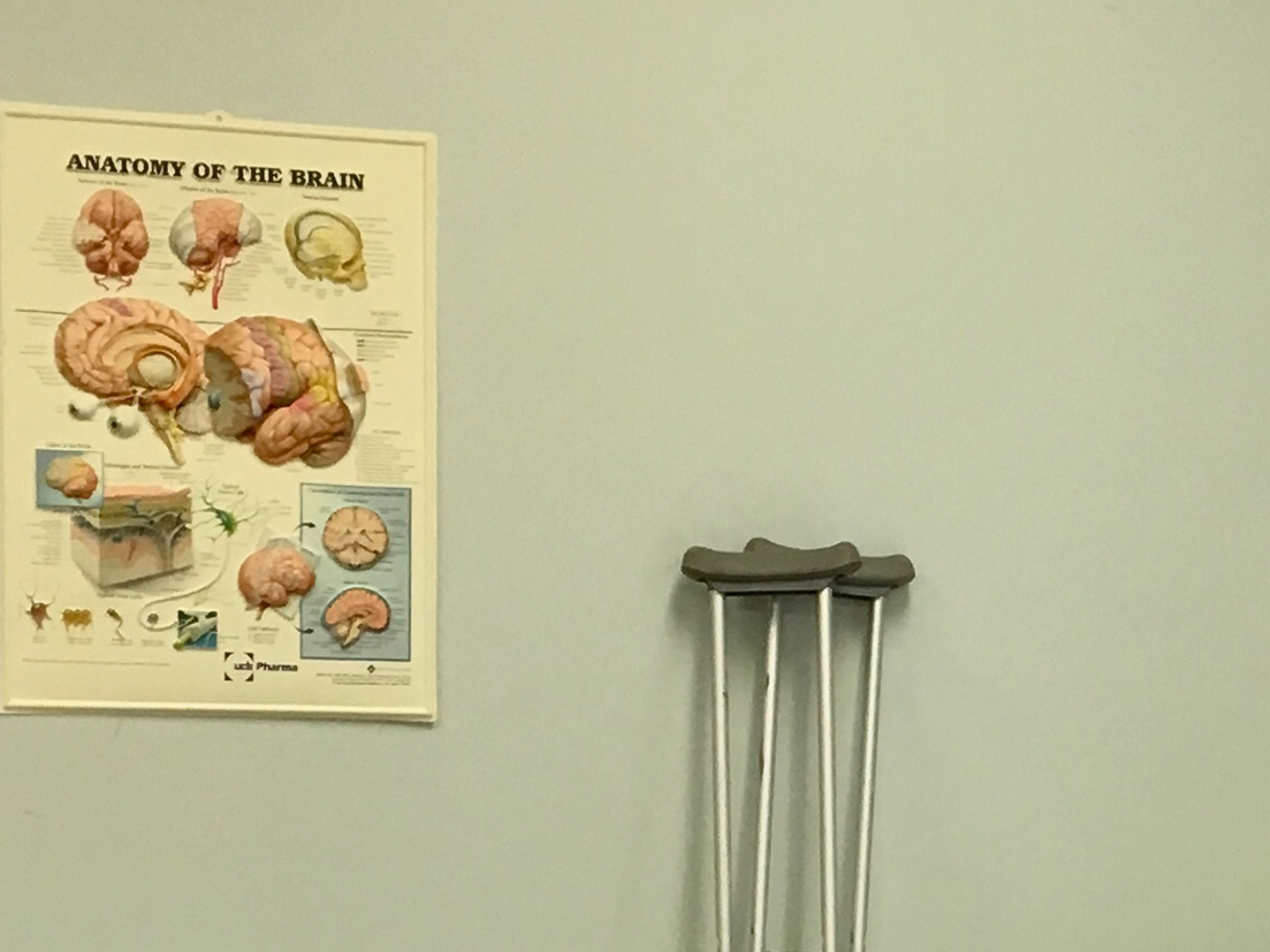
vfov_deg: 14.3
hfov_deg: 19.1
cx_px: 1131
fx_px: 3705
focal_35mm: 101
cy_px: 1014
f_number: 2.2
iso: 100
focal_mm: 4.15
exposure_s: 1/33
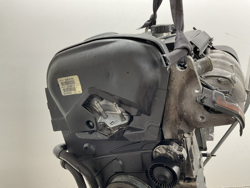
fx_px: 209
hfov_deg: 61.7
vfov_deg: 48.2
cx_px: 125
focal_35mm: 29
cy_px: 94
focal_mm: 3
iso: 80
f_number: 1.8
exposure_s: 1/50
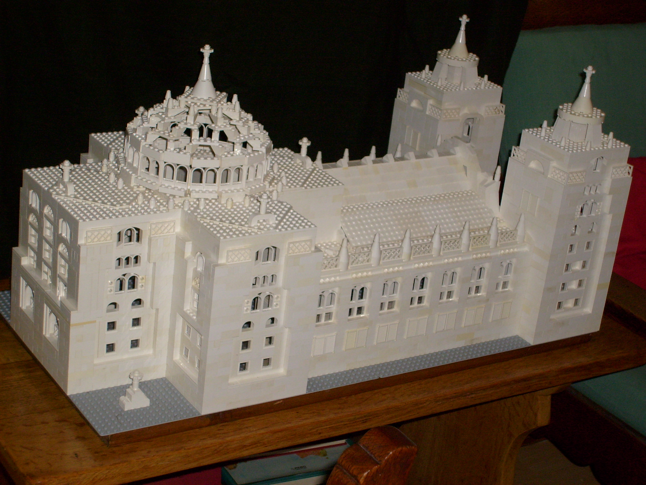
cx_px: 323
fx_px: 1344
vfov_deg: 20.4
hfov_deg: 27.0
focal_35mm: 72
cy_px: 242
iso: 100
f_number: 3.9
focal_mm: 12
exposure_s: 1/60
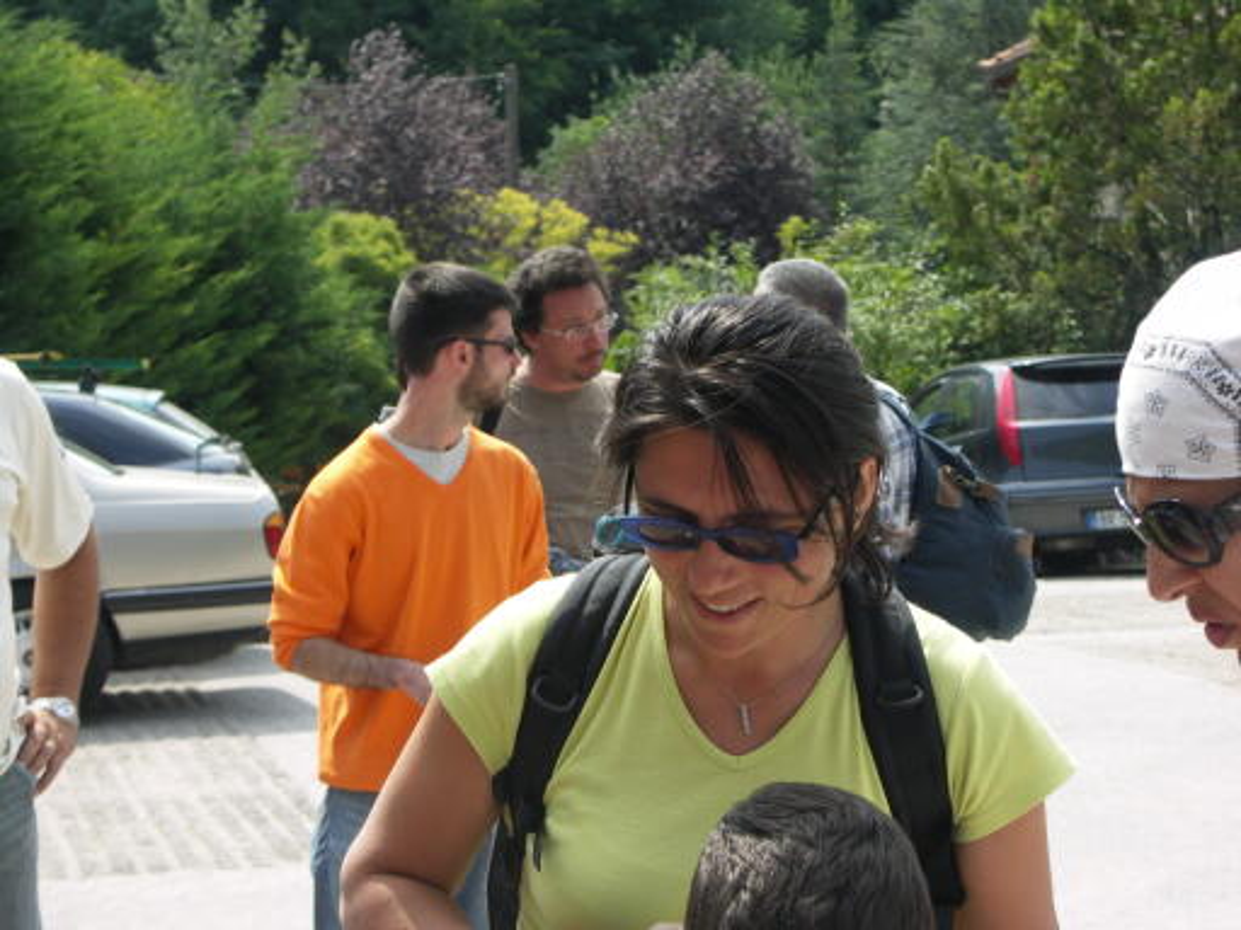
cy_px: 465
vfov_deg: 17.0
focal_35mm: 87
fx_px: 3119
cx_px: 620
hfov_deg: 22.5
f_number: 4.5
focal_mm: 22.4
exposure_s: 1/200
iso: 50
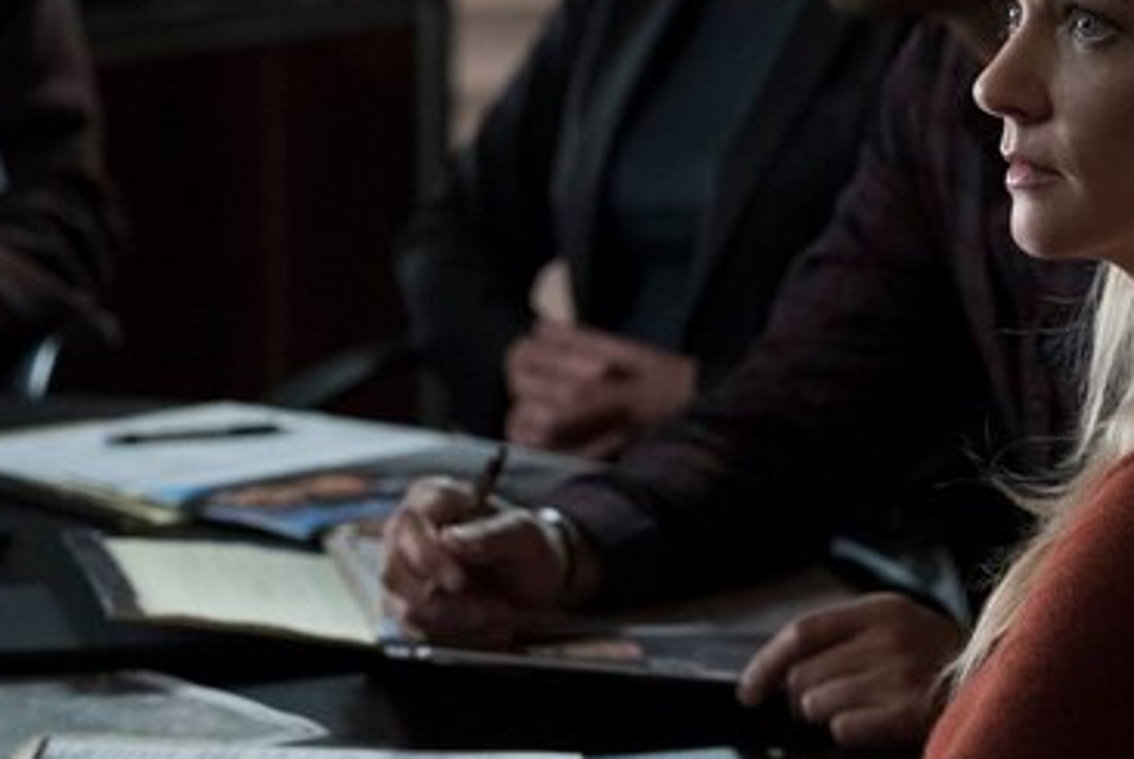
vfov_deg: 6.9
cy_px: 194
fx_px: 6276
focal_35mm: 199
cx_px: 409
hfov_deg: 10.3
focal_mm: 91
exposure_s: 1/160
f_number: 4.5
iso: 6400
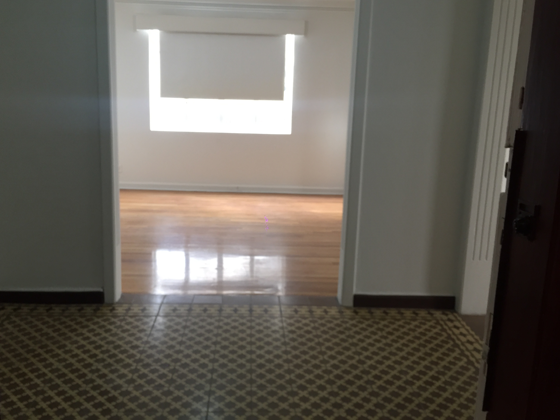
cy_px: 197
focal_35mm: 31
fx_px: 502
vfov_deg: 45.4
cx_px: 265
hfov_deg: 58.3
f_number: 2.2
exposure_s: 1/30
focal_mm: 4.15
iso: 80
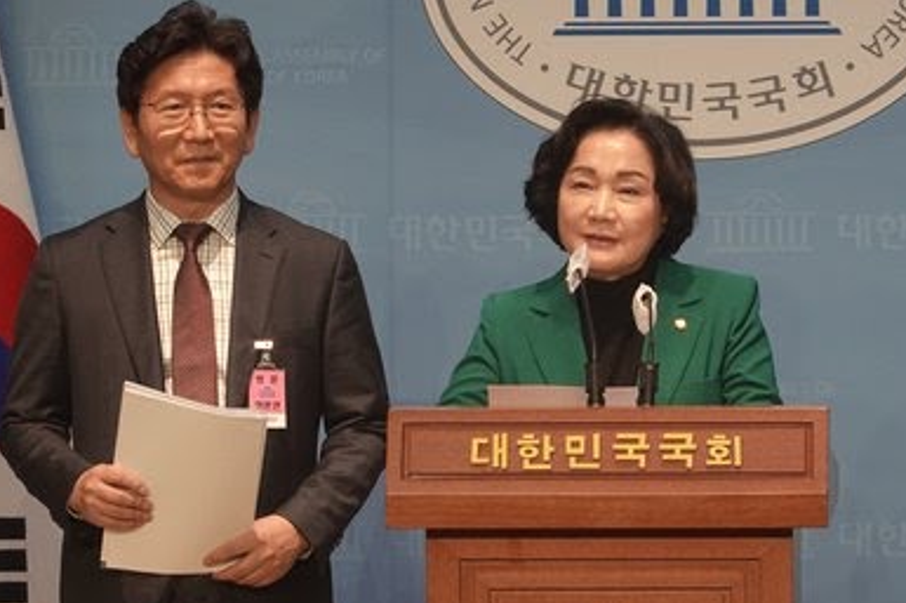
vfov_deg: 4.7
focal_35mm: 291
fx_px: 7317
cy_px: 324
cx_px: 574
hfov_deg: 7.1
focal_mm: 72
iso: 800
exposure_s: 1/200
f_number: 4.5
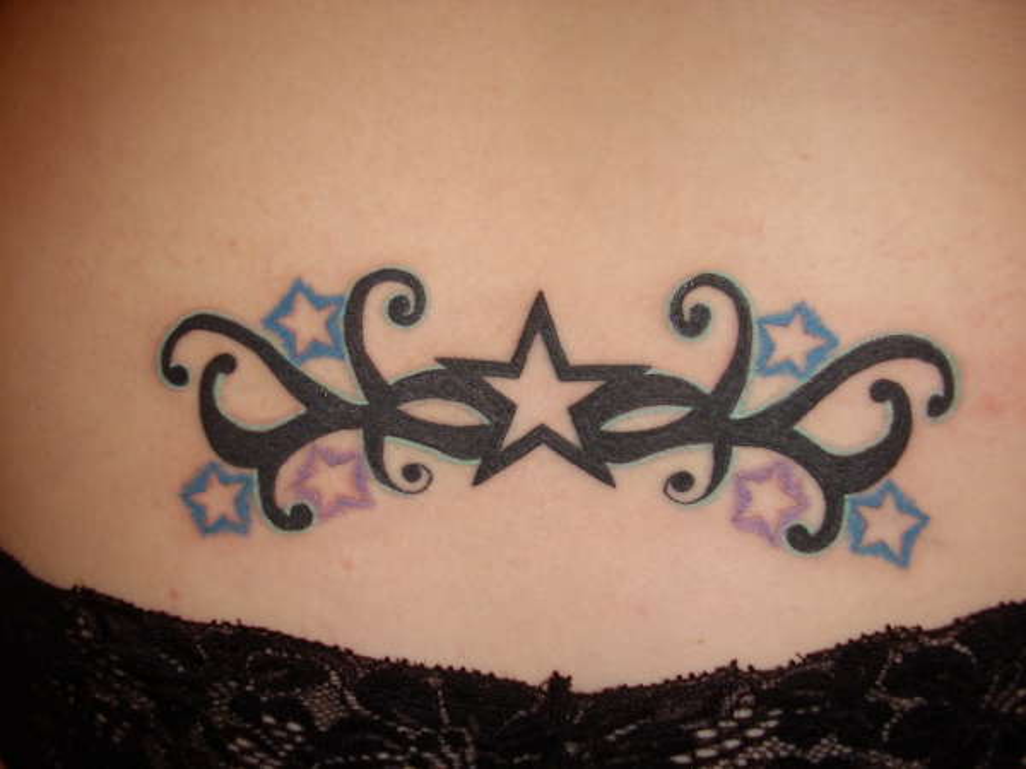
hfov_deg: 60.0
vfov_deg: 46.8
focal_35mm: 30
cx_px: 513
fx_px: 889
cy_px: 384
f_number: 2.9
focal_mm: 5.8
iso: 141
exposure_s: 1/30
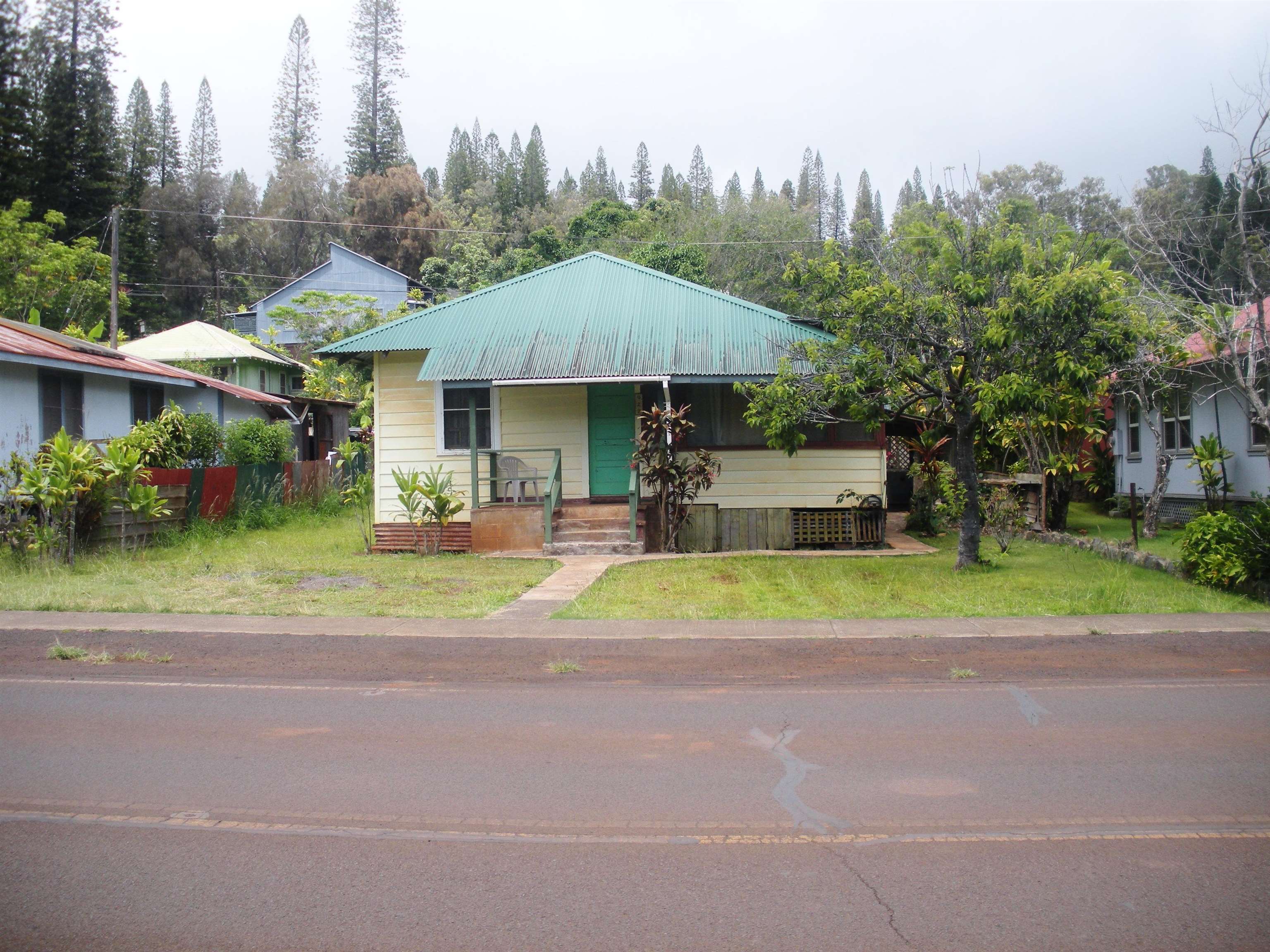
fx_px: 1321
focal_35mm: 36
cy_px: 476
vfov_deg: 39.7
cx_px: 635
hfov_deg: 51.4
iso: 64
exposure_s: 1/340
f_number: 3.5
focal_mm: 6.3
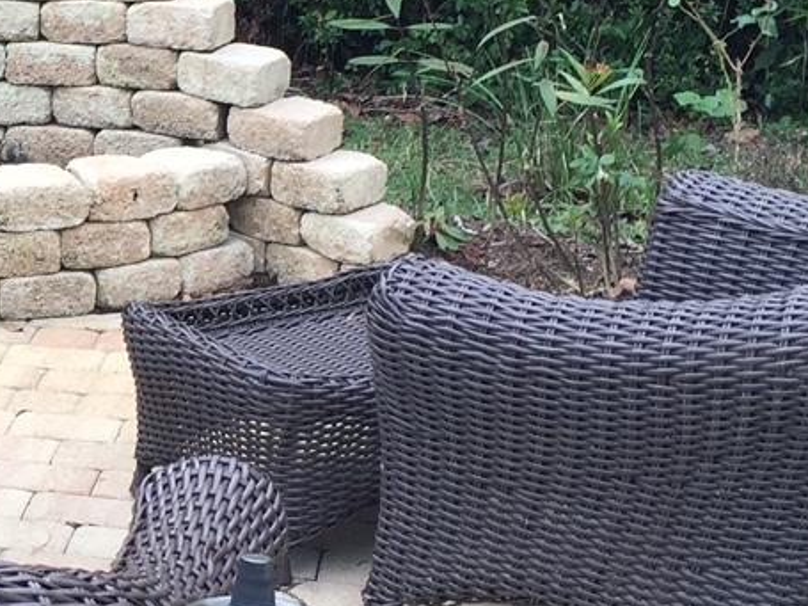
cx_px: -110
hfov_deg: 18.1
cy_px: 251
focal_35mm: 104
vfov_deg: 14.2
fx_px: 2427
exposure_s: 1/186
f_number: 2.2
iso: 32
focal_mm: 4.15
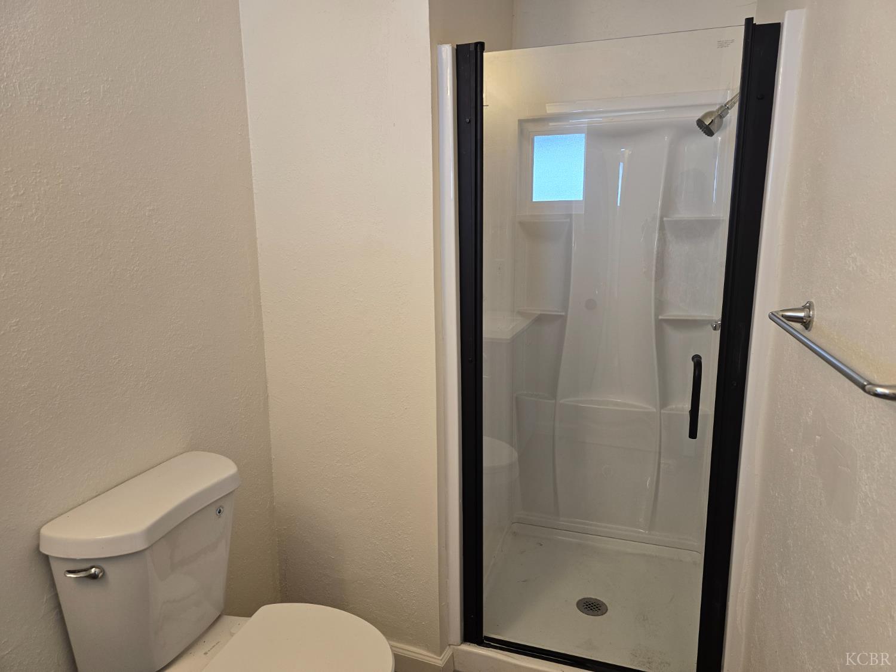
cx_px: 448
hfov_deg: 73.9
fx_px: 595
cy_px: 336
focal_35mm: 23
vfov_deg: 58.9
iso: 160
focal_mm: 6.3
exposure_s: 1/120
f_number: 1.7
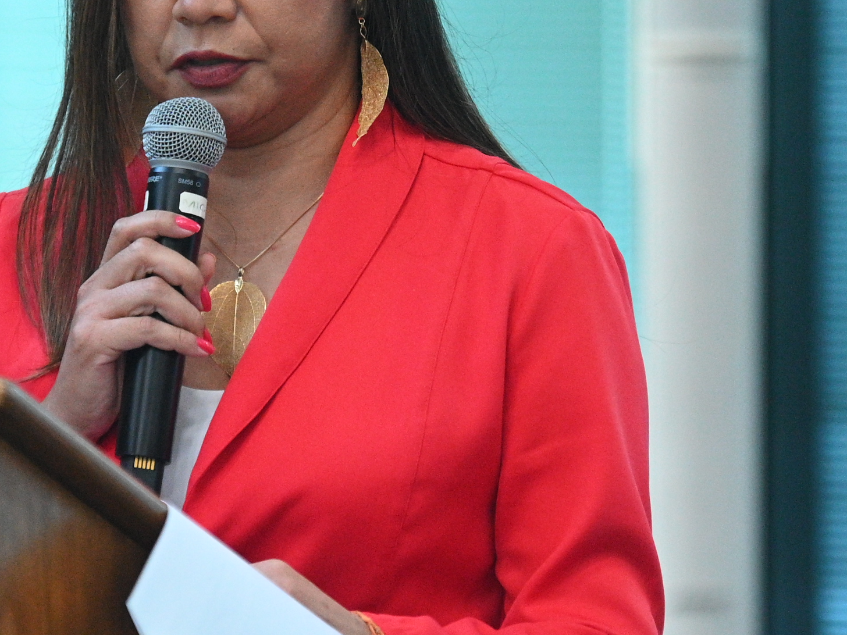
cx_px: 188
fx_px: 12797
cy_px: 230
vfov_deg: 2.8
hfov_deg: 3.8
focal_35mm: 523
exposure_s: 1/160
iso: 4000
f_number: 2.8
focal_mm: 175
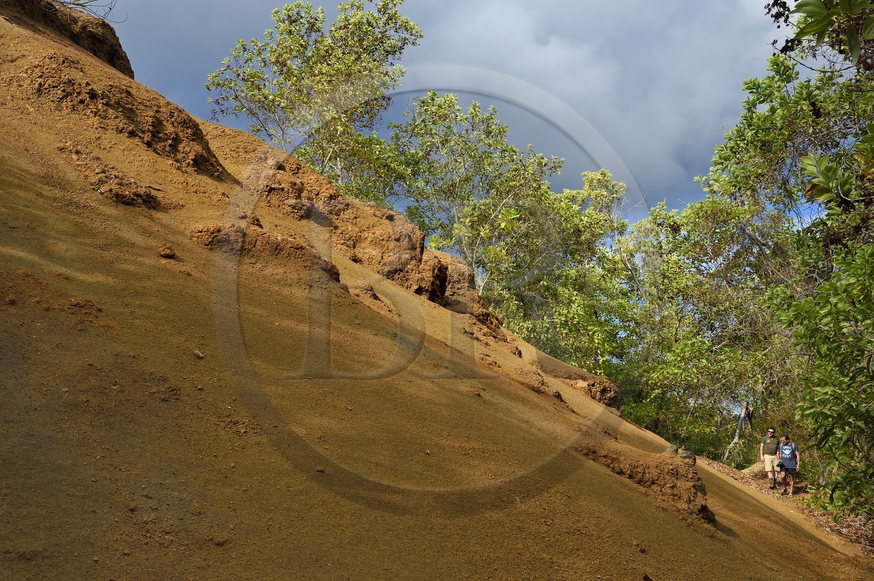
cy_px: 290
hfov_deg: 50.7
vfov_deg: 35.0
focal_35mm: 38
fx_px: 922
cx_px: 437
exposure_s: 1/250
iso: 200
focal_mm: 38
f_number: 10
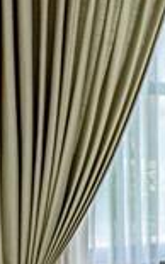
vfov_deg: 18.2
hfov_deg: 7.7
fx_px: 819
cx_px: 657
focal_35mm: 114
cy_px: 174
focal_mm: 16
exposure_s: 1/1250
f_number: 4
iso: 1250
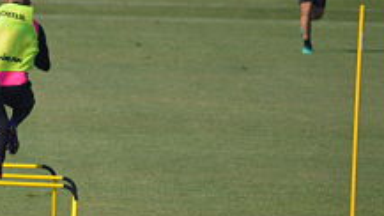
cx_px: 32
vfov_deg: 1.4
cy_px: 191
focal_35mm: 868
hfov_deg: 2.5
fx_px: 8837
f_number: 5.6
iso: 360
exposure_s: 1/2000
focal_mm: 300
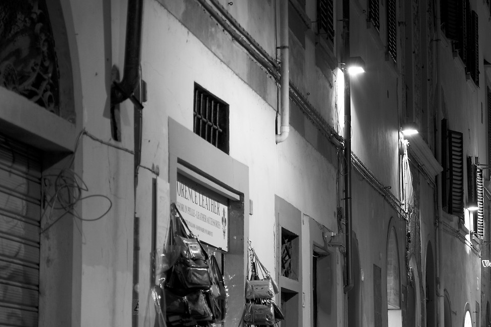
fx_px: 1854
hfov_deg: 15.0
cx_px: 400
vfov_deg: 10.1
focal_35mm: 136
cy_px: 212
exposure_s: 1/15
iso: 400
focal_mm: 55
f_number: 2.8
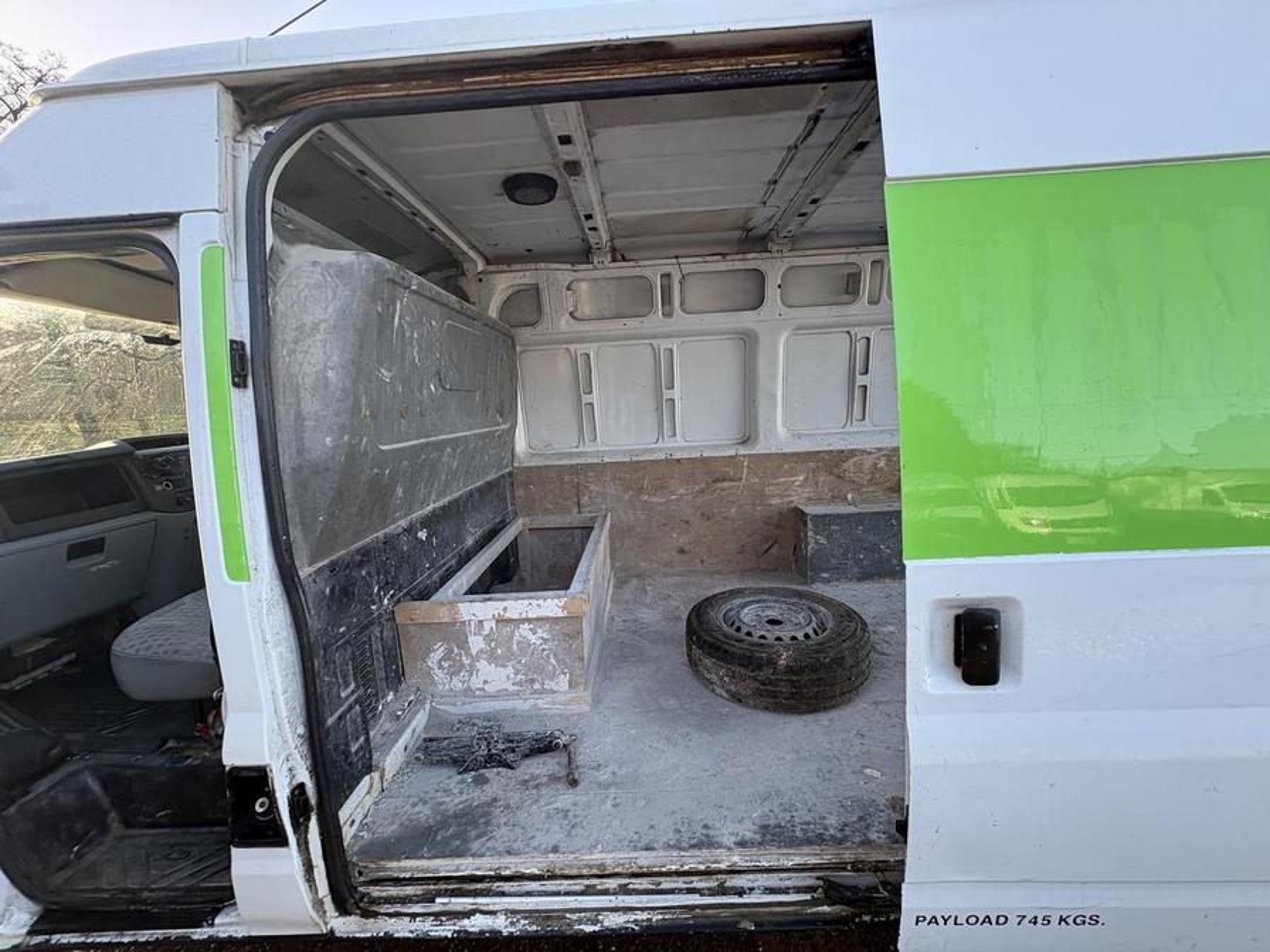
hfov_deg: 102.1
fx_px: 514
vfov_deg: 85.7
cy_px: 476
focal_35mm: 14
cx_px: 635
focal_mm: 2.22
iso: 50
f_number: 2.2
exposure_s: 1/103
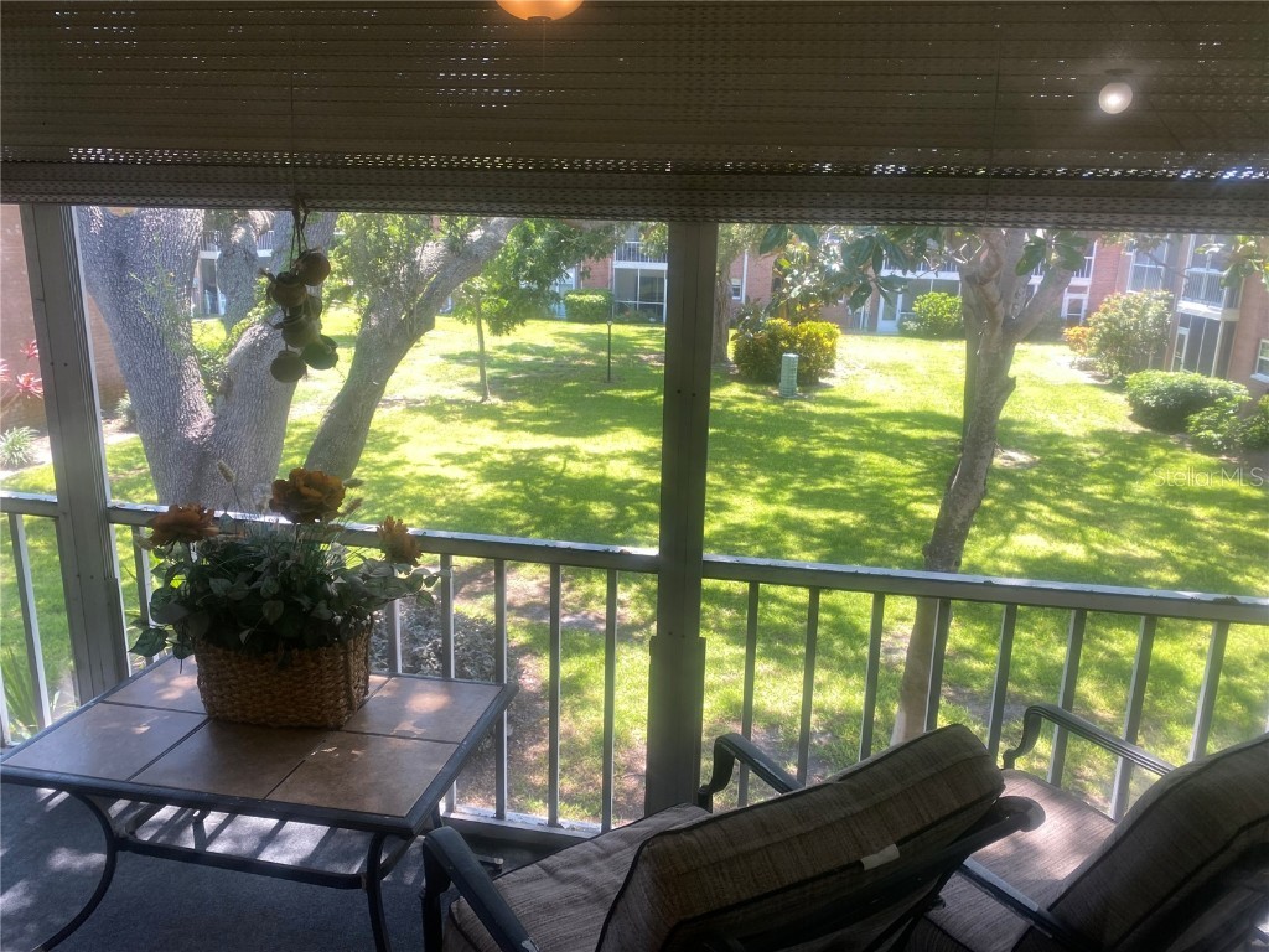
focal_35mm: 26
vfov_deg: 53.1
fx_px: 953
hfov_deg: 67.3
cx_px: 634
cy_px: 476
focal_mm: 4.25
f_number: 1.8
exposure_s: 1/120
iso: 40
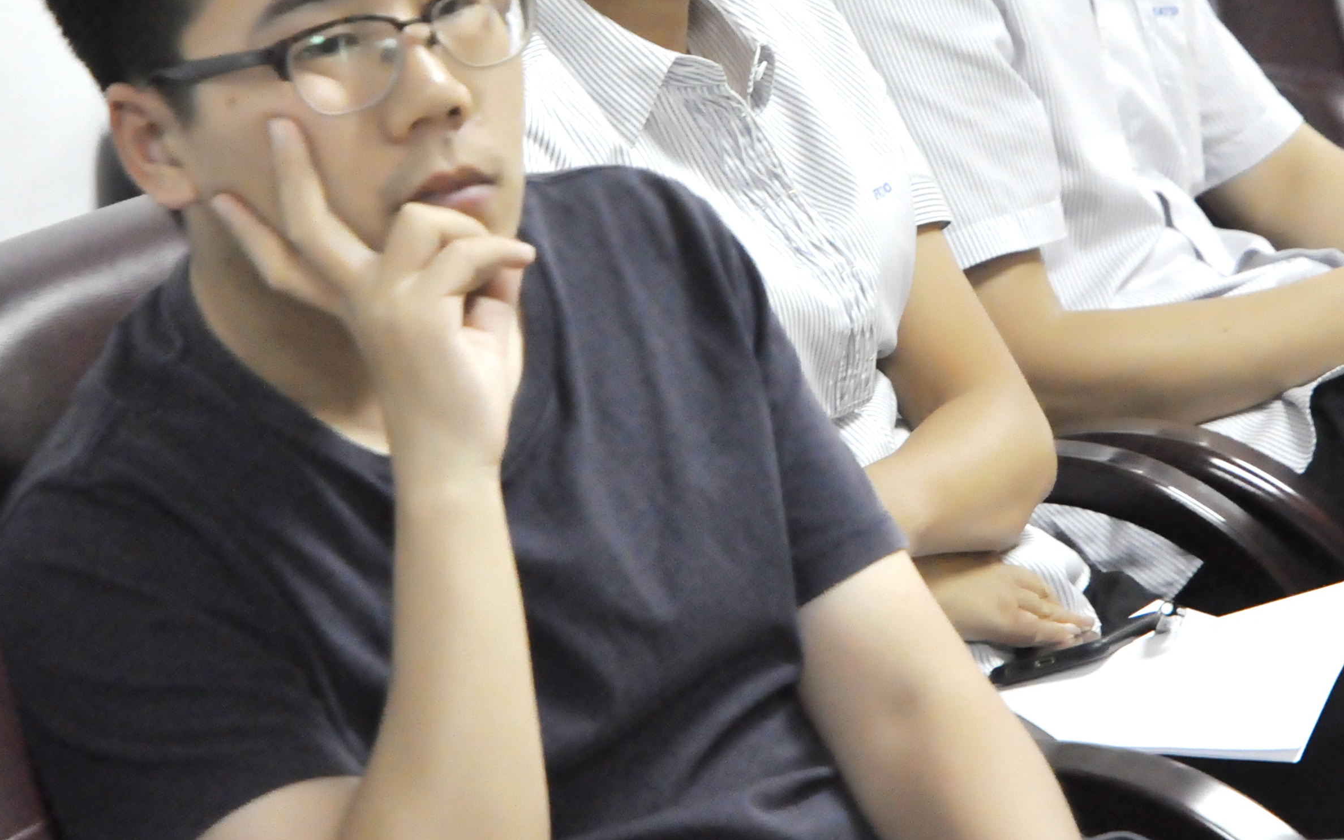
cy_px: 58
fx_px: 7069
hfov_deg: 10.8
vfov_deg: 6.8
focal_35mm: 193
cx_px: 910
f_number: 4.5
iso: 3200
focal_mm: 70
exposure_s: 1/80
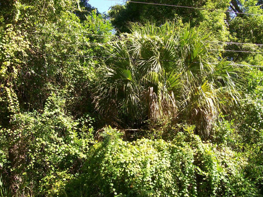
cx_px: 135
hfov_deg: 50.1
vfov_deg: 38.7
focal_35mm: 37
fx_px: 281
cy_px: 101
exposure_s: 1/360
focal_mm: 6
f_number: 2.7
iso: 80
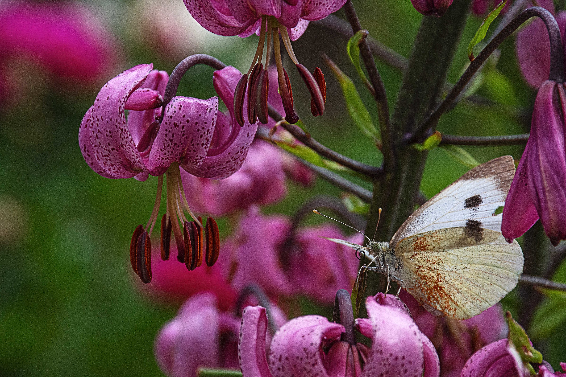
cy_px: 188
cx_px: 283
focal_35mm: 210
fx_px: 3301
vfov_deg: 6.5
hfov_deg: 9.8
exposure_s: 1/1600
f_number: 9
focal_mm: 140
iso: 1600
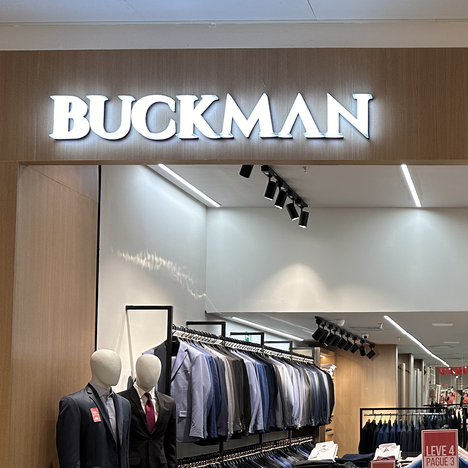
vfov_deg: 32.1
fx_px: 795
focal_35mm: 52
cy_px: 354
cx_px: 481
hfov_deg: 30.2
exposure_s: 1/120
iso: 200
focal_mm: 6.86
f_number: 1.78
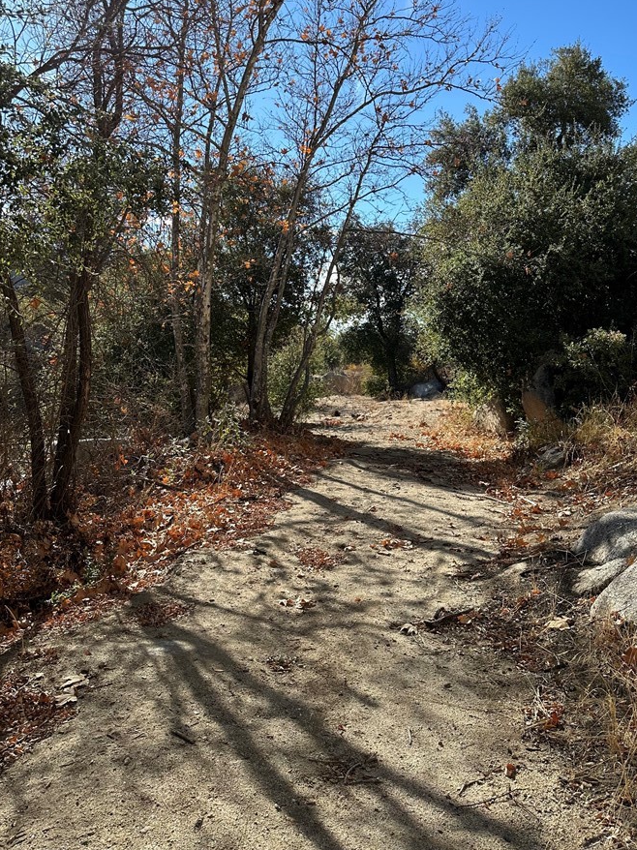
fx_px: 687
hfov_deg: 49.7
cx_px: 292
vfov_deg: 63.3
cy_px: 377
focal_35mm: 28
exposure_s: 1/2469
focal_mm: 6.86
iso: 80
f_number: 1.78
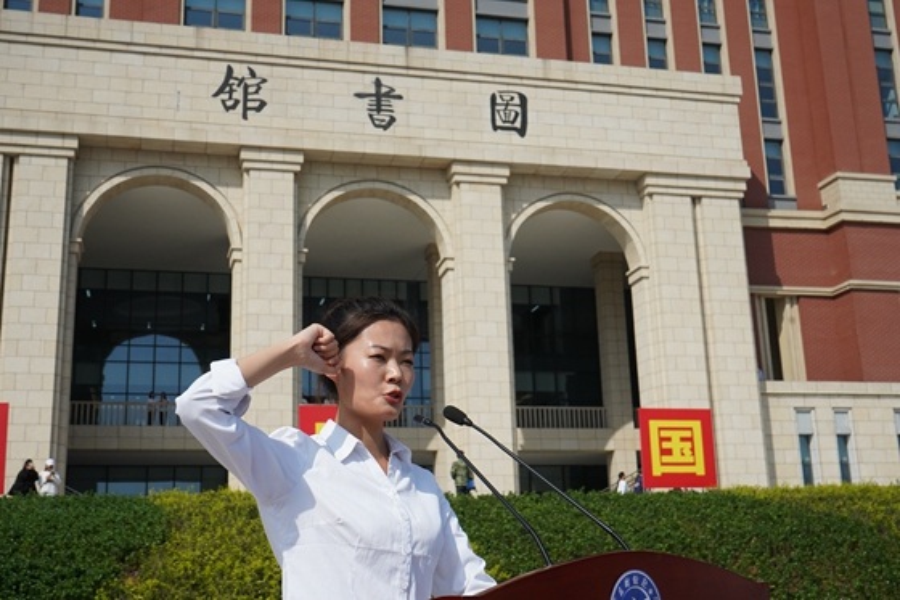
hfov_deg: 45.4
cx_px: 450
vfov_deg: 31.2
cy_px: 300
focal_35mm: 43
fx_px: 1075
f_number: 10
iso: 1250
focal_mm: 43
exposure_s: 1/3200
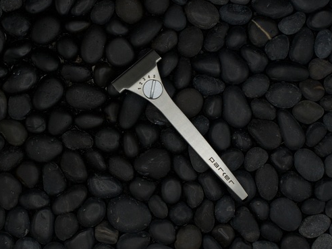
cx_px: 177
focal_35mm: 62
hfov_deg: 31.4
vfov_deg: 23.8
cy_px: 119
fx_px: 591
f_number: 9
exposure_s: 1/80
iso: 500
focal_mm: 35
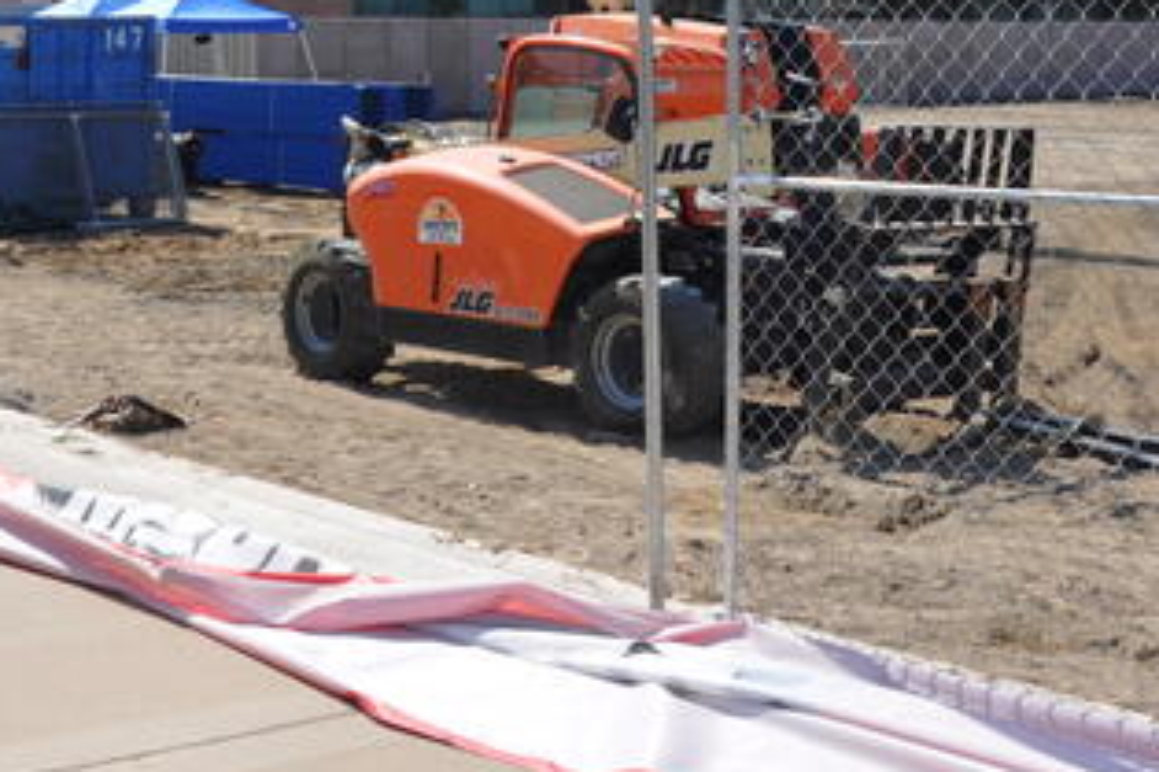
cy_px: -6
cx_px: 105
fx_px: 2027
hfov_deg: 30.4
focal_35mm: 63
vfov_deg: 20.8
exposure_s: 1/160
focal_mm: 18
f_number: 13
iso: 200
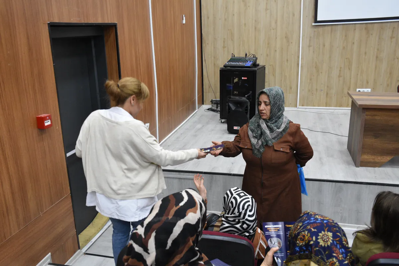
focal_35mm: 33
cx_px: 200
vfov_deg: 40.0
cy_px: 133
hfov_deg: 57.2
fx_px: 366
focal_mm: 22
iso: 3200
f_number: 5
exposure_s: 1/100
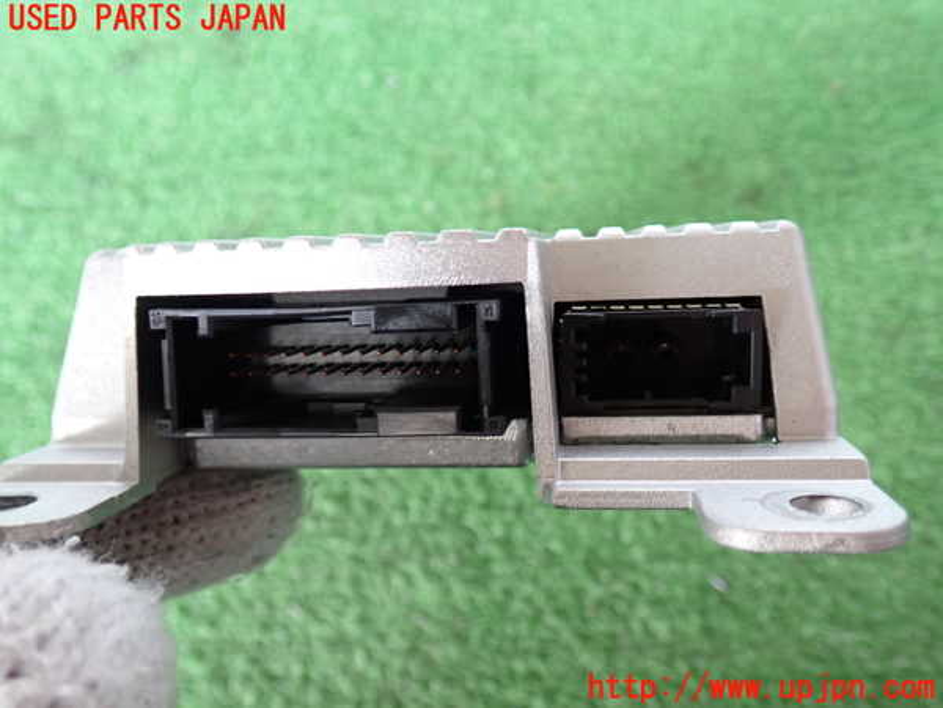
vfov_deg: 44.2
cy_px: 354
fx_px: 872
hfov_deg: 56.8
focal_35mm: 32
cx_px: 472
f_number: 2.4
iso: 400
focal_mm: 5.79
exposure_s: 1/30
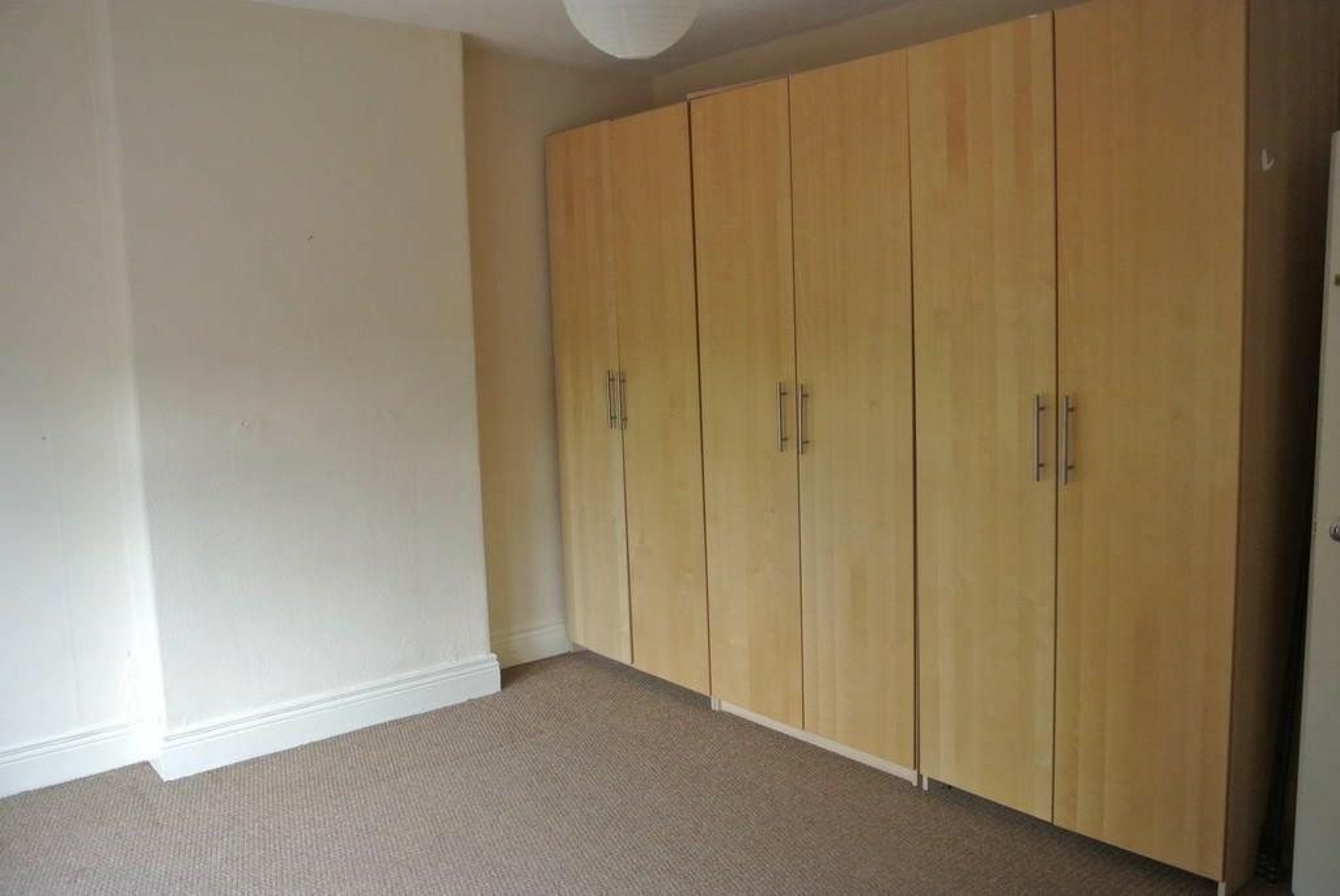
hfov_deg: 63.6
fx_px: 1080
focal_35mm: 29
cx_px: 670
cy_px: 448
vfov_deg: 45.1
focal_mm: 11
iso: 400
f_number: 3.5
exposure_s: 1/80
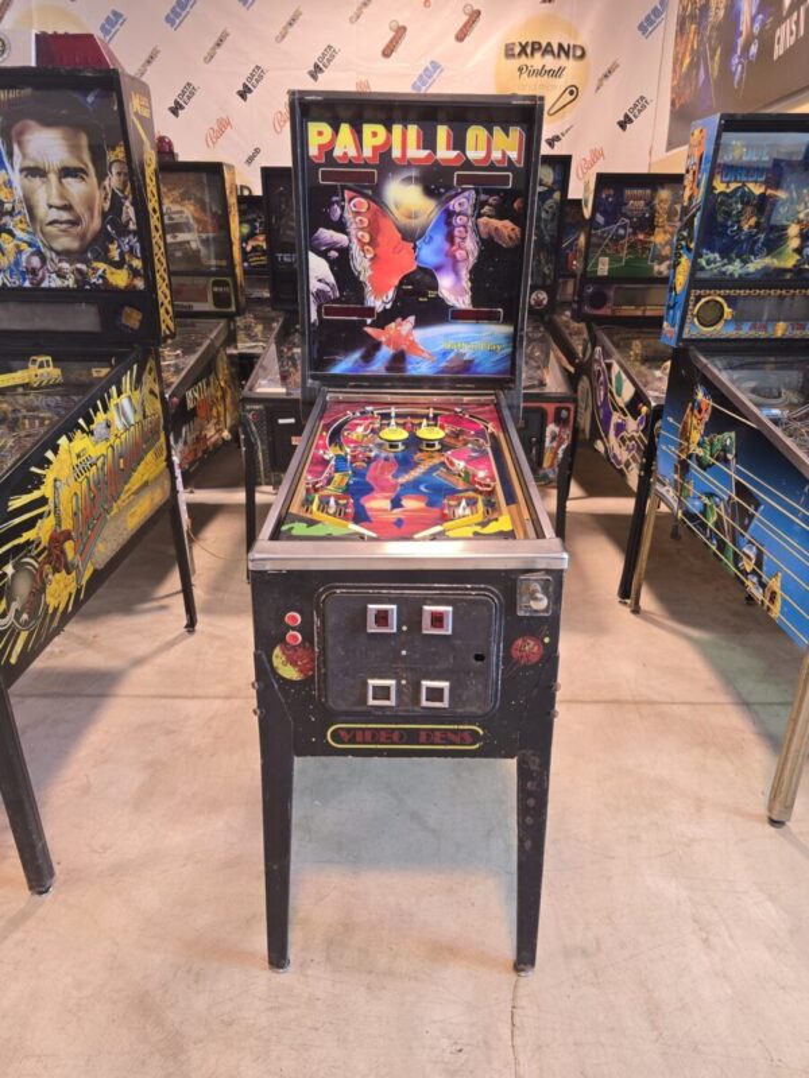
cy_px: 539
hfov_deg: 58.9
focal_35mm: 23
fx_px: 717
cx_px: 404
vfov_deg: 73.9
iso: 320
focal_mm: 6.3
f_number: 1.7
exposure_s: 1/100
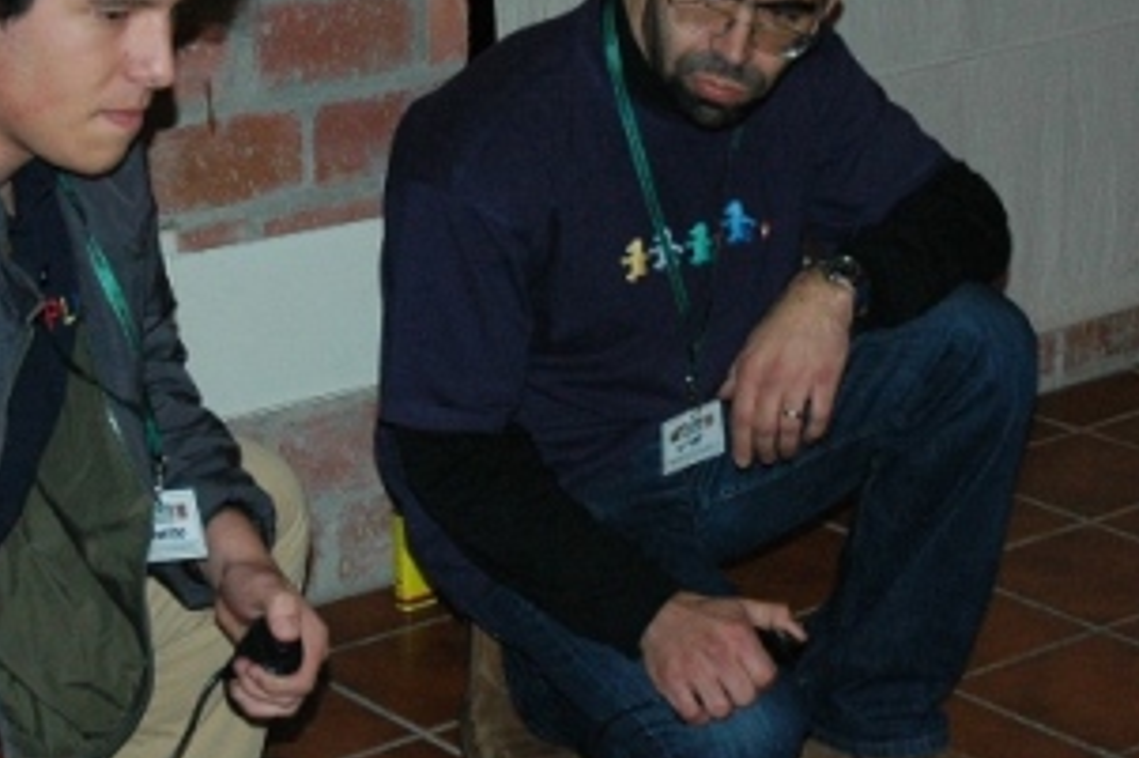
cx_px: 479
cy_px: 430
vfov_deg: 12.7
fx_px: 3394
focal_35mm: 107
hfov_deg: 19.0
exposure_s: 1/60
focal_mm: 27
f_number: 4
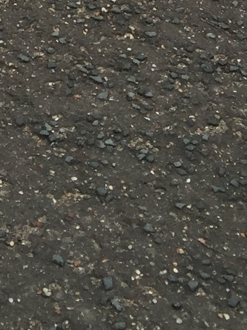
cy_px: -415
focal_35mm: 139
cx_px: 8
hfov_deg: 10.6
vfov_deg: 12.0
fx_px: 1322
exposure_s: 1/399
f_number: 2.2
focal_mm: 4.15
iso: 32
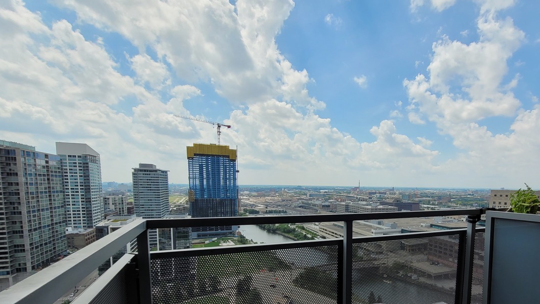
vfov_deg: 56.7
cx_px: 335
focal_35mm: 19
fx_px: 272
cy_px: 211
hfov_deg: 87.9
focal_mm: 1.74
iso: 40
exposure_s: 1/1770
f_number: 2.2
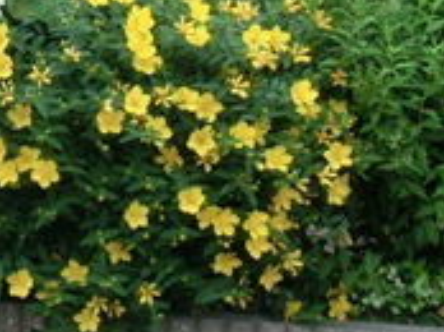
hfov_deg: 13.0
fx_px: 1883
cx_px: -125
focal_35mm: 147
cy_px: -10
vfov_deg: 10.0
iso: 100
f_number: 4.5
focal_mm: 10.04
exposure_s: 1/160
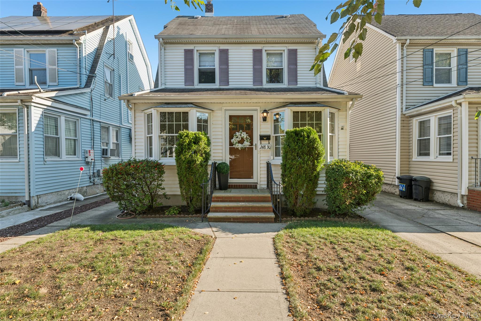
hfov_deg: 86.9
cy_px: 160
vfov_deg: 64.5
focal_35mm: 19
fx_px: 254
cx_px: 240
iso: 125
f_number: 8
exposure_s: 1/80
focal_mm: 19
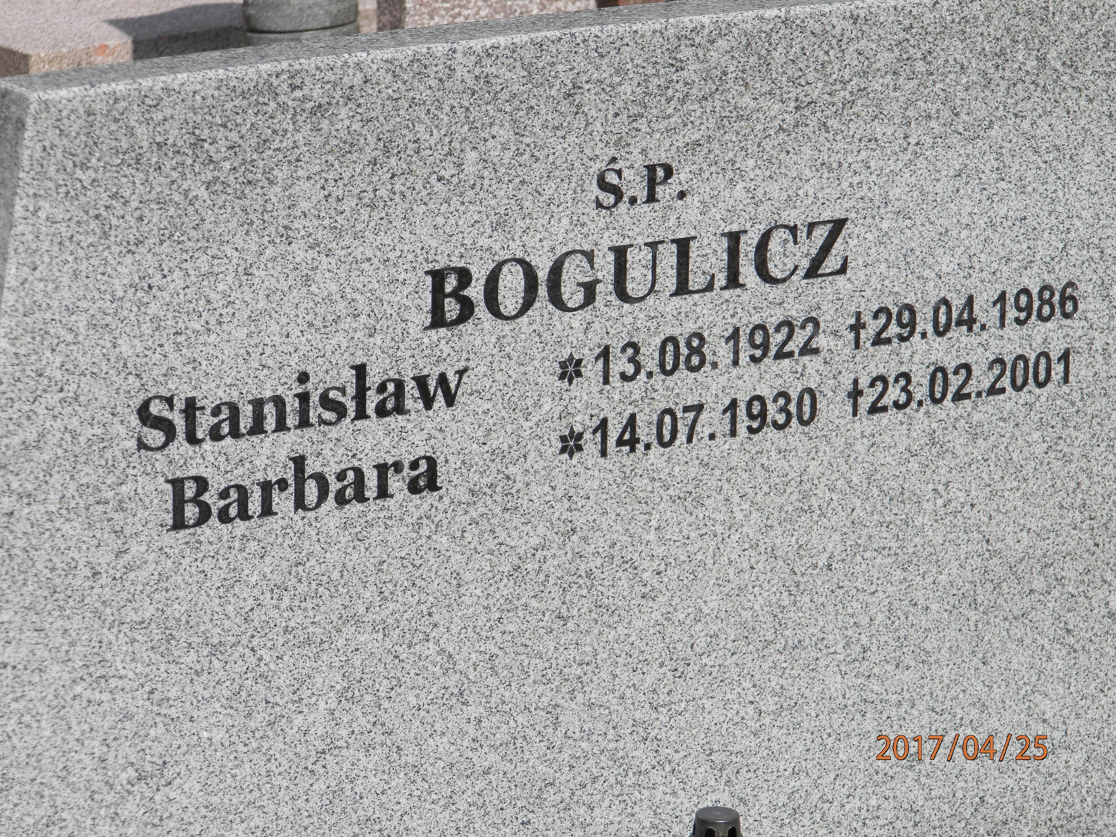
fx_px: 4933
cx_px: 558
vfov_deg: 9.7
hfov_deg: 12.9
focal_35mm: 153
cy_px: 418
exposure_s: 1/500
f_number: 4.9
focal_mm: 27.4
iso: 80
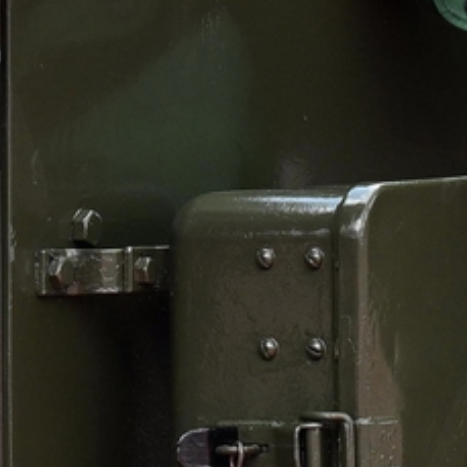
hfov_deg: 1.4
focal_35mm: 1284
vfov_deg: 1.4
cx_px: 330
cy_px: -611
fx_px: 19598
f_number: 4
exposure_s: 1/500
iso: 200
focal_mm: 135
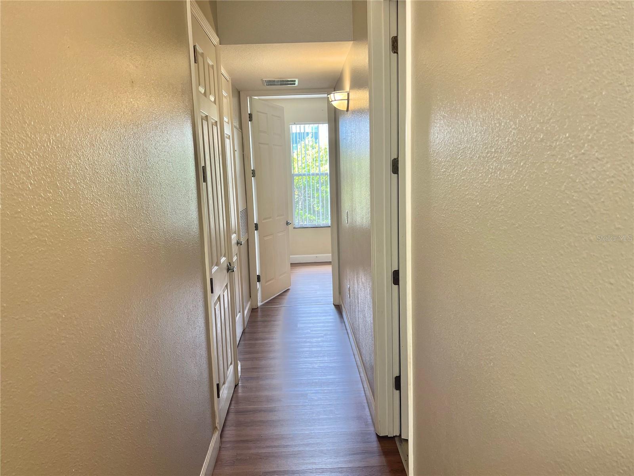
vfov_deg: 53.1
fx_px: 476
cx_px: 317
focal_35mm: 26
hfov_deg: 67.3
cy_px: 238
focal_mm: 5.7
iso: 80
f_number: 1.5
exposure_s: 1/60
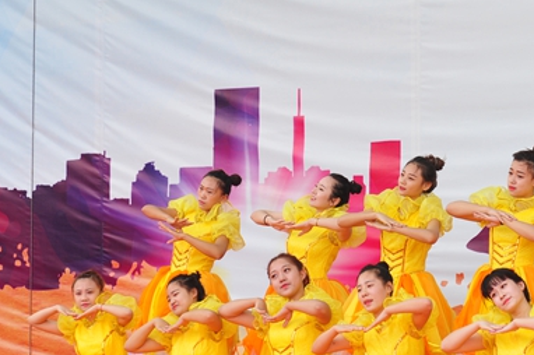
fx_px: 2177
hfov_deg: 13.9
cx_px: 419
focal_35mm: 147
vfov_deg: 9.3
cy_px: 204
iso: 250
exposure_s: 1/250
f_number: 4.5
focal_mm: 55
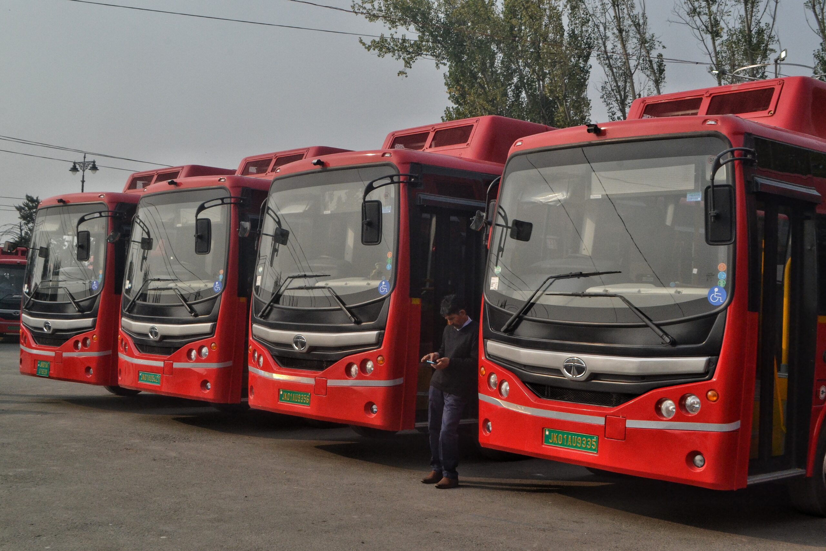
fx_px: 1032
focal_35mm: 45
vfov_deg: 29.9
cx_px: 413
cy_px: 276
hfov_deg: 43.6
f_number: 14
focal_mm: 30
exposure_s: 1/800
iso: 800
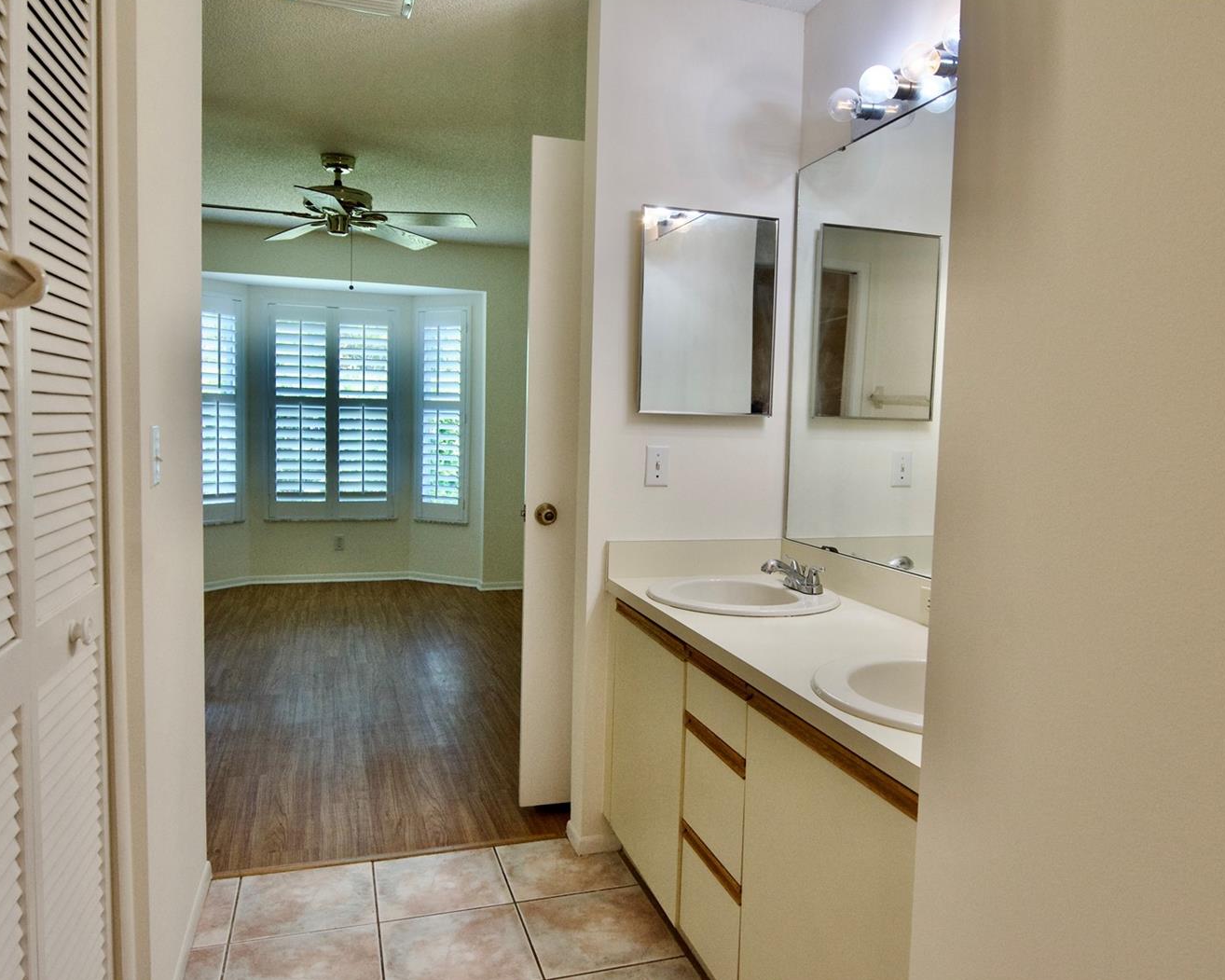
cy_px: 490
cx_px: 618
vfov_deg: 58.8
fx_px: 870
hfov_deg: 70.3
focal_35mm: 24
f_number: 6.3
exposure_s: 1/160
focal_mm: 14
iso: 800
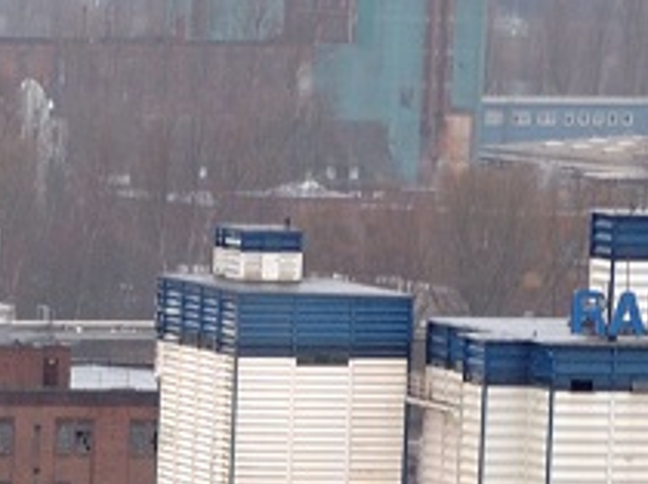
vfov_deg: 2.6
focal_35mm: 562
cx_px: -432
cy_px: 1042
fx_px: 10508
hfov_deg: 3.5
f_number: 5
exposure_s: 1/200
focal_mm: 80
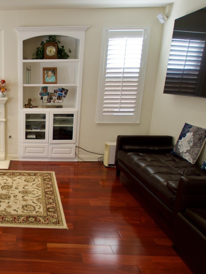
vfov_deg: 61.6
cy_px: 138
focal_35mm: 29
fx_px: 230
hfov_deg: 43.1
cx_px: 11
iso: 160
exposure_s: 1/50
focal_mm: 10
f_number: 3.5
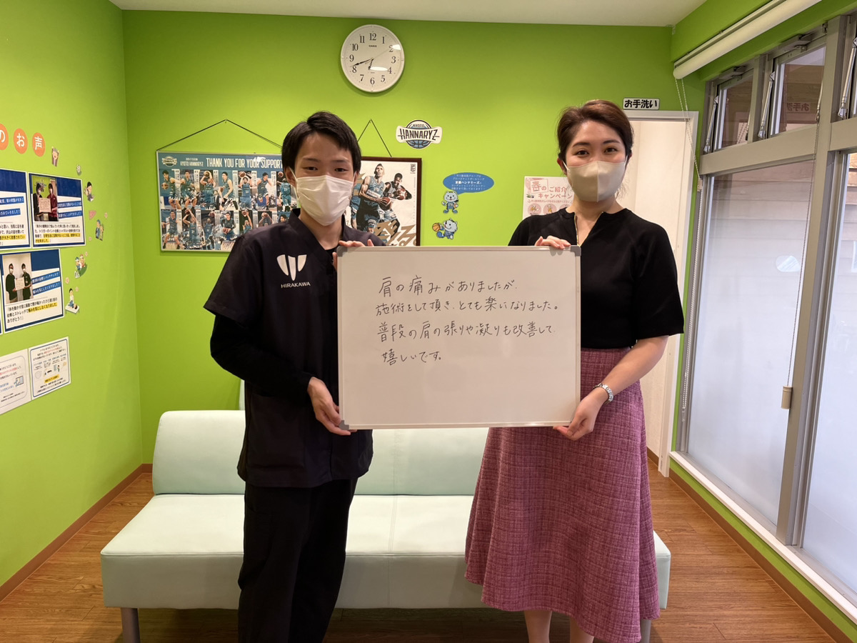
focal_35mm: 26
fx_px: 644
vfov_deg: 53.1
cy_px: 322
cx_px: 428
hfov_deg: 67.3
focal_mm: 5.1
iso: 80
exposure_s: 1/60
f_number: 1.6
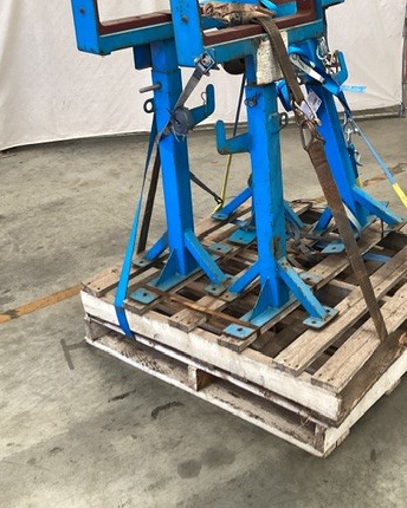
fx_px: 678
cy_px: 227
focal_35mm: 45
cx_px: 310
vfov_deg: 41.1
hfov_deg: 32.7
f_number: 2.4
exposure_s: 1/50
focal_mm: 3.3
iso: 80
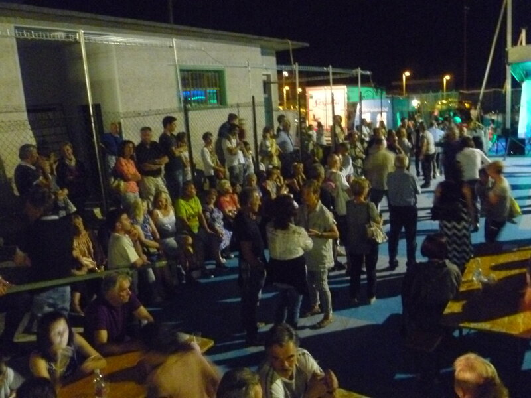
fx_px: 460
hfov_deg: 60.0
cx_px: 266
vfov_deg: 46.8
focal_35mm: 30
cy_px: 199
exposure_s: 1/6
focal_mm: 5.4
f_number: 2.9
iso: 1600
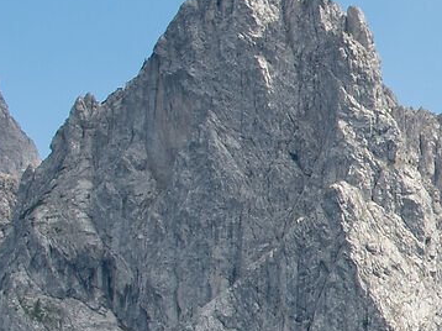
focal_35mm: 213
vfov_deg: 7.0
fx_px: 2718
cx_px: 1135
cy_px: 248
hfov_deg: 8.4
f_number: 8
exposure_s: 1/250
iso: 100
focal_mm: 22
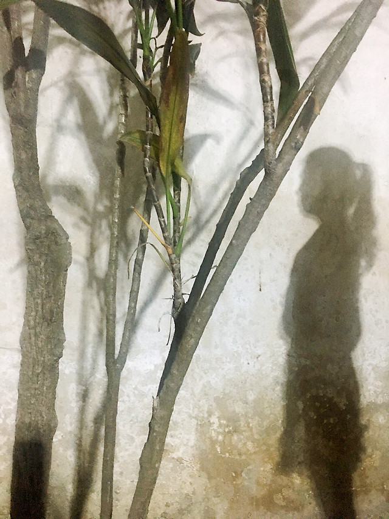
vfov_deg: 61.7
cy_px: 260
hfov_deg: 48.2
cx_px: 194
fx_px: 434
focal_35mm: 29
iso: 160
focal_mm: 4.15
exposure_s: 1/4
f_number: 2.2
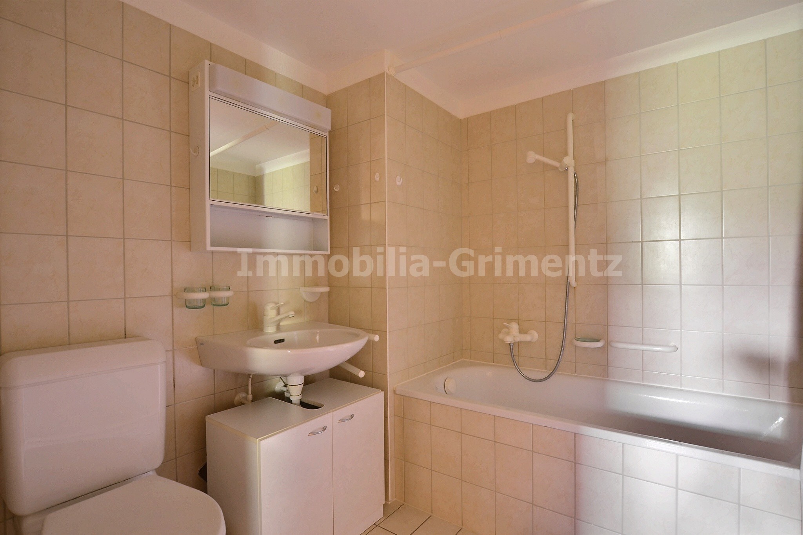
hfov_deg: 95.0
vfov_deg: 72.0
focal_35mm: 16
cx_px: 402
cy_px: 268
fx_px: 368
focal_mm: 11
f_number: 9
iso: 400
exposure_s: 1/2
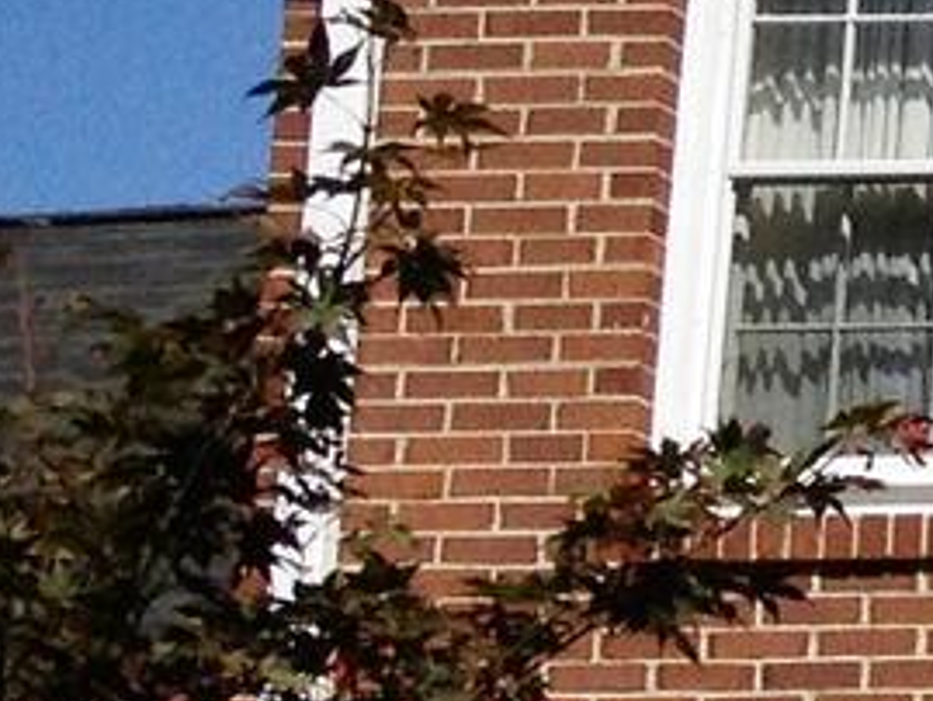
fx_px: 7173
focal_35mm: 266
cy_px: 475
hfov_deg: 6.3
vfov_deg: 5.6
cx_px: 3475
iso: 50
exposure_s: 1/2762
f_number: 2.4
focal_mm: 4.28
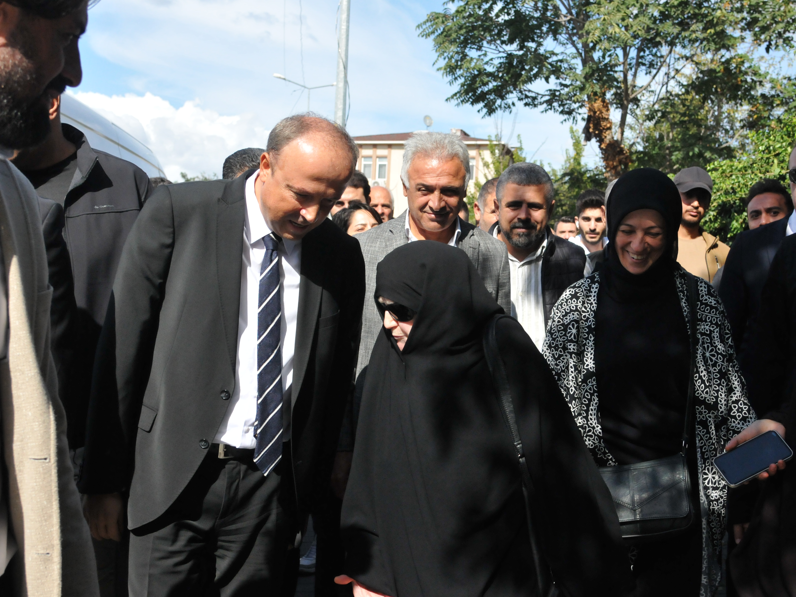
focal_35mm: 40
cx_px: 385
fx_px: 920
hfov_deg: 46.8
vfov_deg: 36.0
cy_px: 292
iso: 1250
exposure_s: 1/4000
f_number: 5
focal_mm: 24
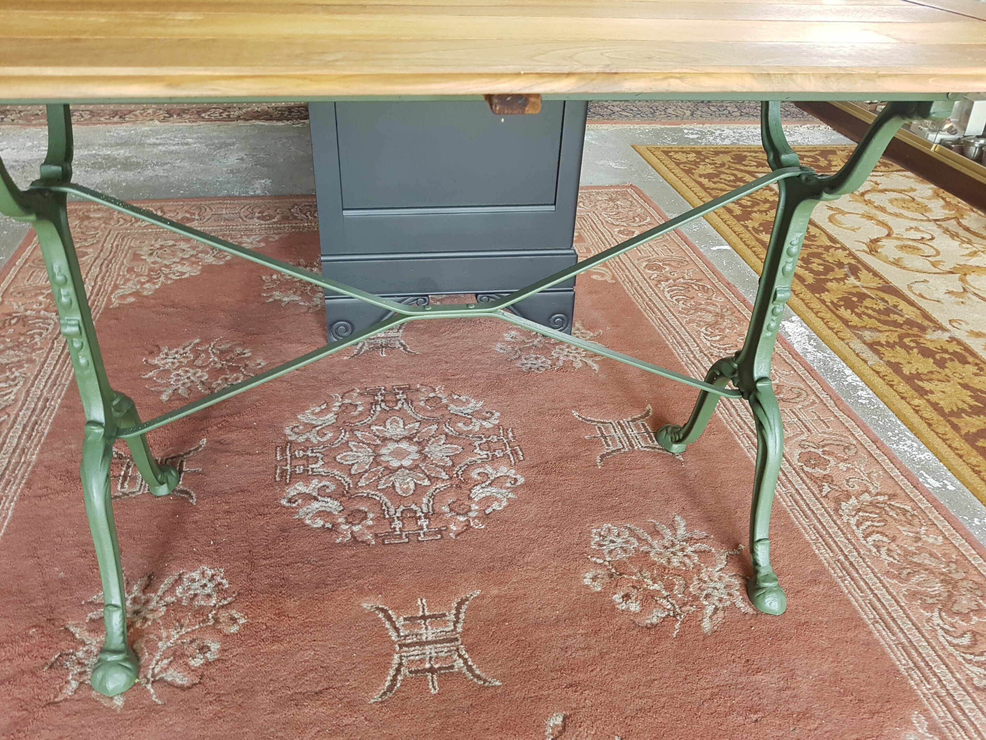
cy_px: 370
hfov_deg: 67.3
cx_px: 493
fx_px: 741
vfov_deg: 53.1
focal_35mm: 26
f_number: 1.7
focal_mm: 4.2
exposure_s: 1/33
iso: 160
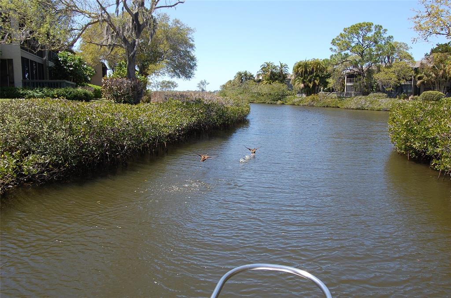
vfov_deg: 47.7
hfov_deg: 67.5
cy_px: 149
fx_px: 338
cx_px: 226
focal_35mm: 27
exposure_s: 1/250
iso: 200
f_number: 8
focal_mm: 18
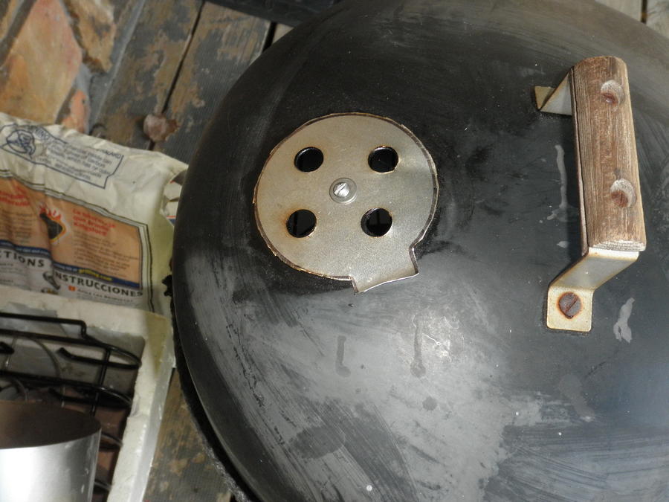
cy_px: 251
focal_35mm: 35
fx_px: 676
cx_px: 334
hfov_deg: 52.6
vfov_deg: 40.7
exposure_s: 1/60
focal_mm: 6.1
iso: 200
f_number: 3.2
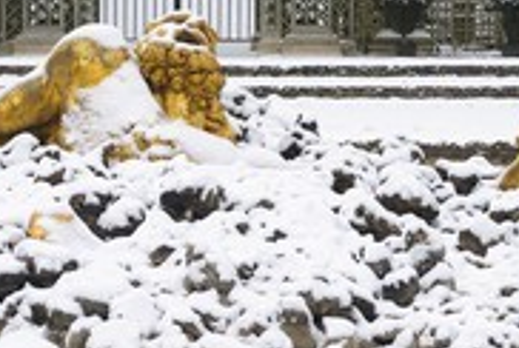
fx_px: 3393
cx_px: 191
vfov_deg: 5.9
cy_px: 29
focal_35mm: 235
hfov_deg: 8.7
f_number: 8
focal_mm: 102
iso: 400
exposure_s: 1/160
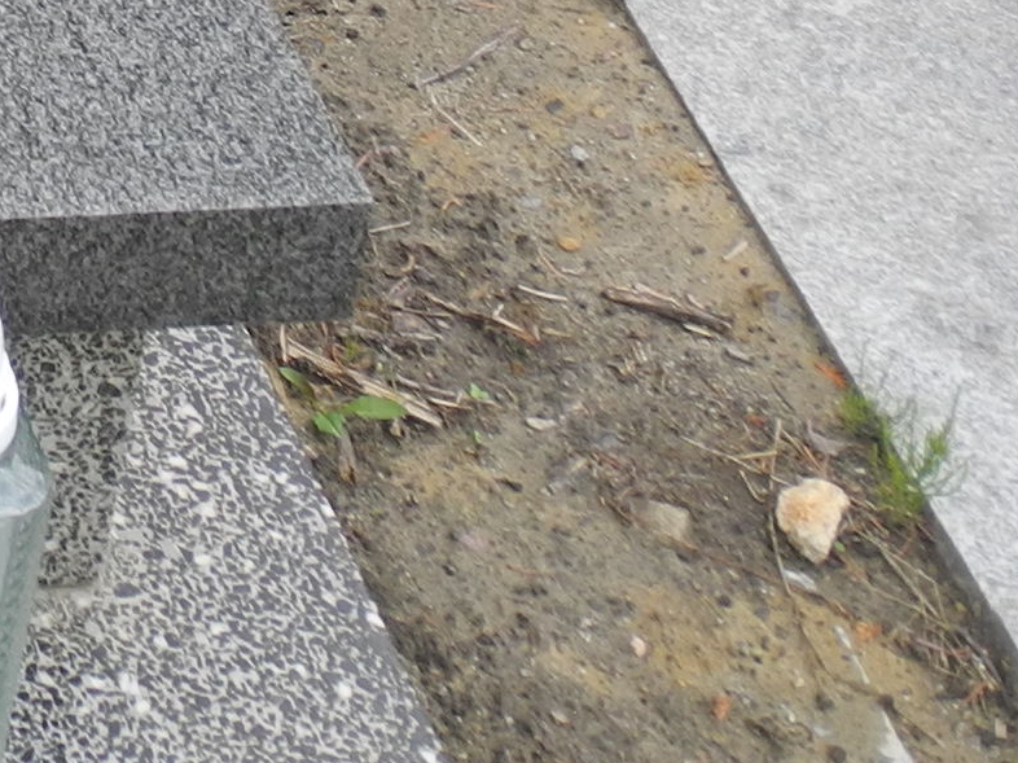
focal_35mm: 130
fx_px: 3822
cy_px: -981
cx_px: -1102
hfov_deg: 12.9
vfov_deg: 10.1
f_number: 2.8
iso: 100
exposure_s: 1/400
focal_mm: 6
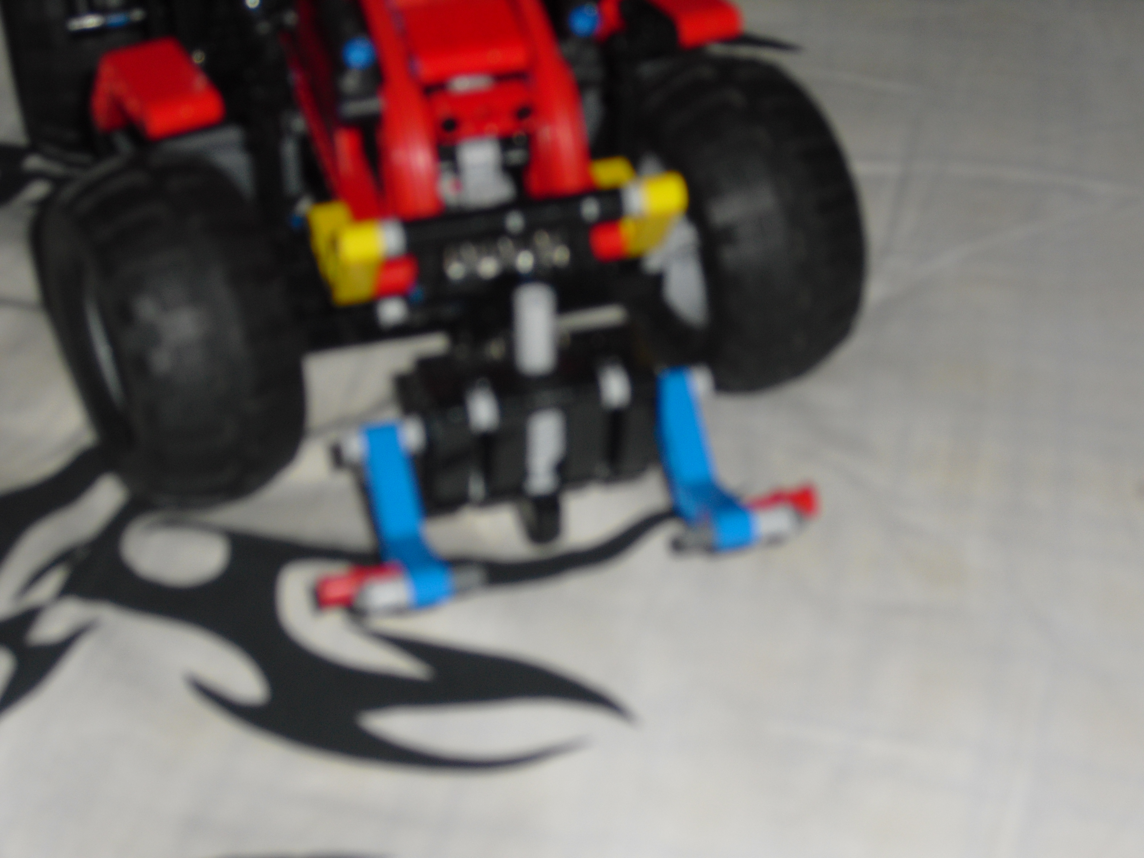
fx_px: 2446
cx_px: 572
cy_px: 429
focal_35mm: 74
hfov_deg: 26.3
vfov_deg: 19.9
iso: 100
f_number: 4.6
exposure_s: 1/60
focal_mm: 13.1
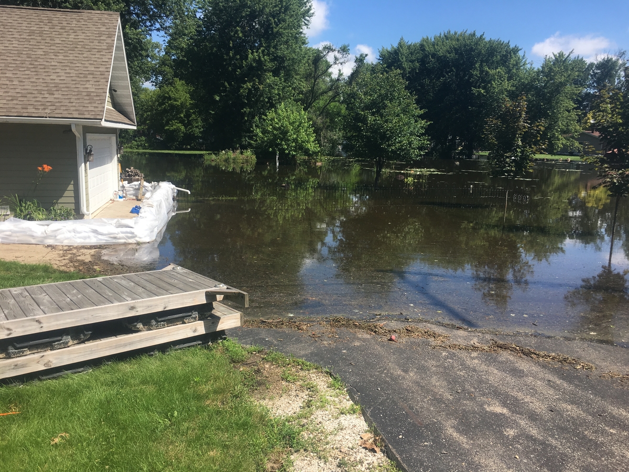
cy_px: 236
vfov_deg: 48.2
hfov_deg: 61.7
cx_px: 314
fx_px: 527
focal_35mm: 29
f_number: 2.2
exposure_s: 1/1326
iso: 25
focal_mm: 4.15
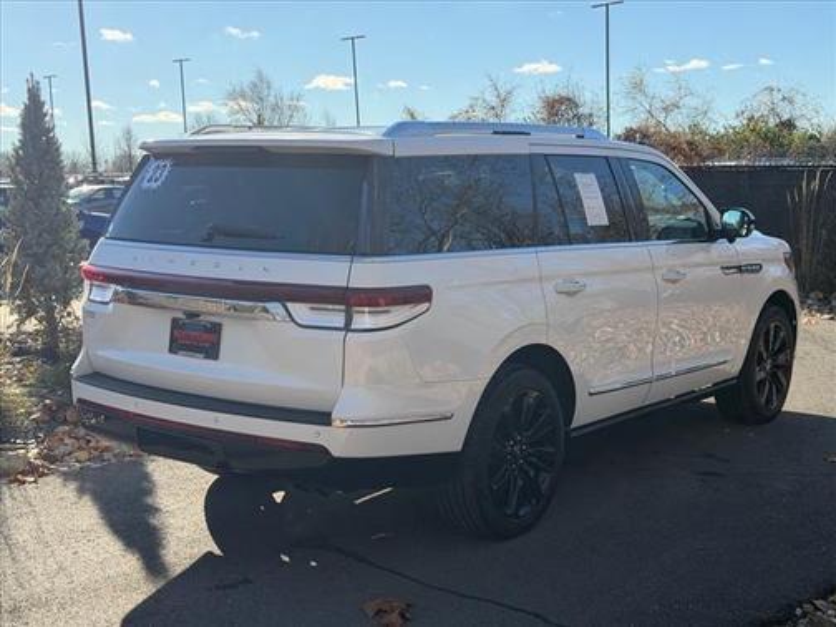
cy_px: 314
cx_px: 418
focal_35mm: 48
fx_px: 1159
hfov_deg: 39.7
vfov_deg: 30.3
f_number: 1.78
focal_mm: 6.76
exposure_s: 1/3378
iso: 80
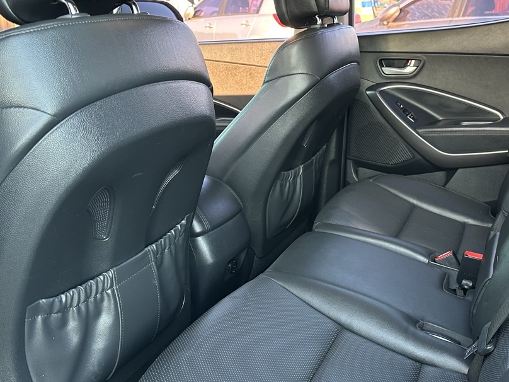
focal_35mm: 38
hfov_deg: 48.6
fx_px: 559
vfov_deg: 37.7
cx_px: 312
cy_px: 204
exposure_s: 1/60
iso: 250
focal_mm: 6.86
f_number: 1.78
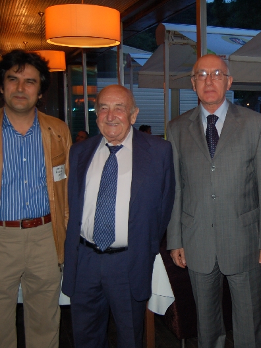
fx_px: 483
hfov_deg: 29.4
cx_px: 216
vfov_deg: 39.7
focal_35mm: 48
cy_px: 175
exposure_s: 1/60
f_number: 3.8
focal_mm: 22
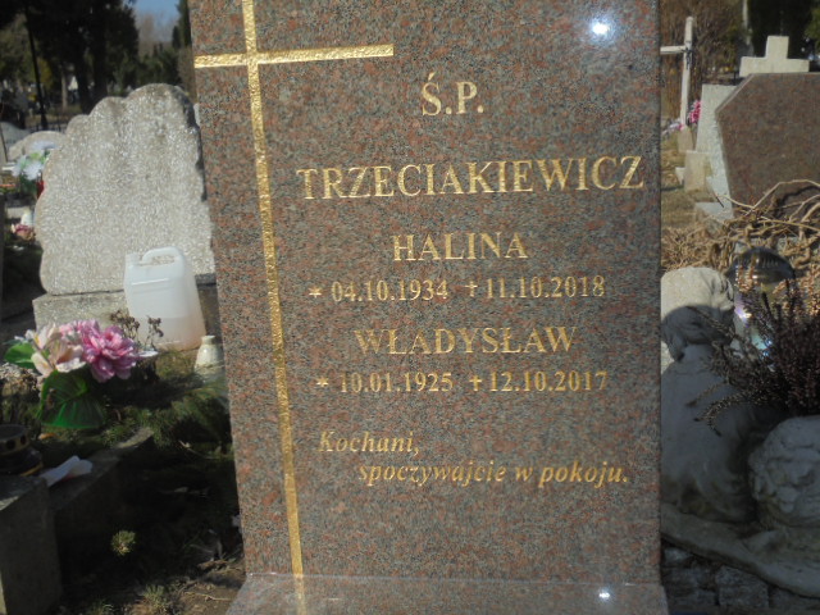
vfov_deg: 33.6
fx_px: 1019
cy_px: 308
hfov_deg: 43.9
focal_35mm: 43
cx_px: 410
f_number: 4.5
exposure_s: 1/800
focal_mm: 7.8
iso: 100
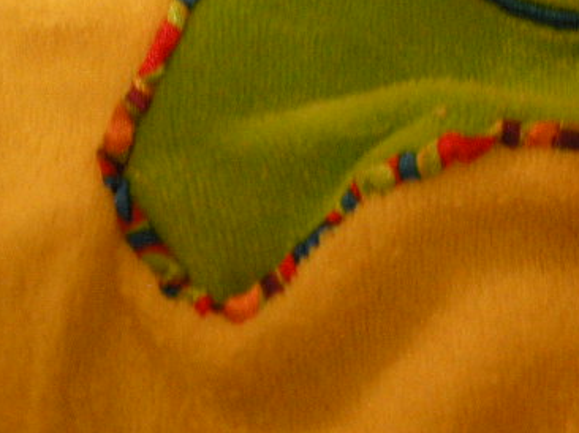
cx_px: 598
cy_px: -171
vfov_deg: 14.3
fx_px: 1638
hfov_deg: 19.4
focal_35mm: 98
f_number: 2.7
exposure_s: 1/8
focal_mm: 7.5
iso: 413
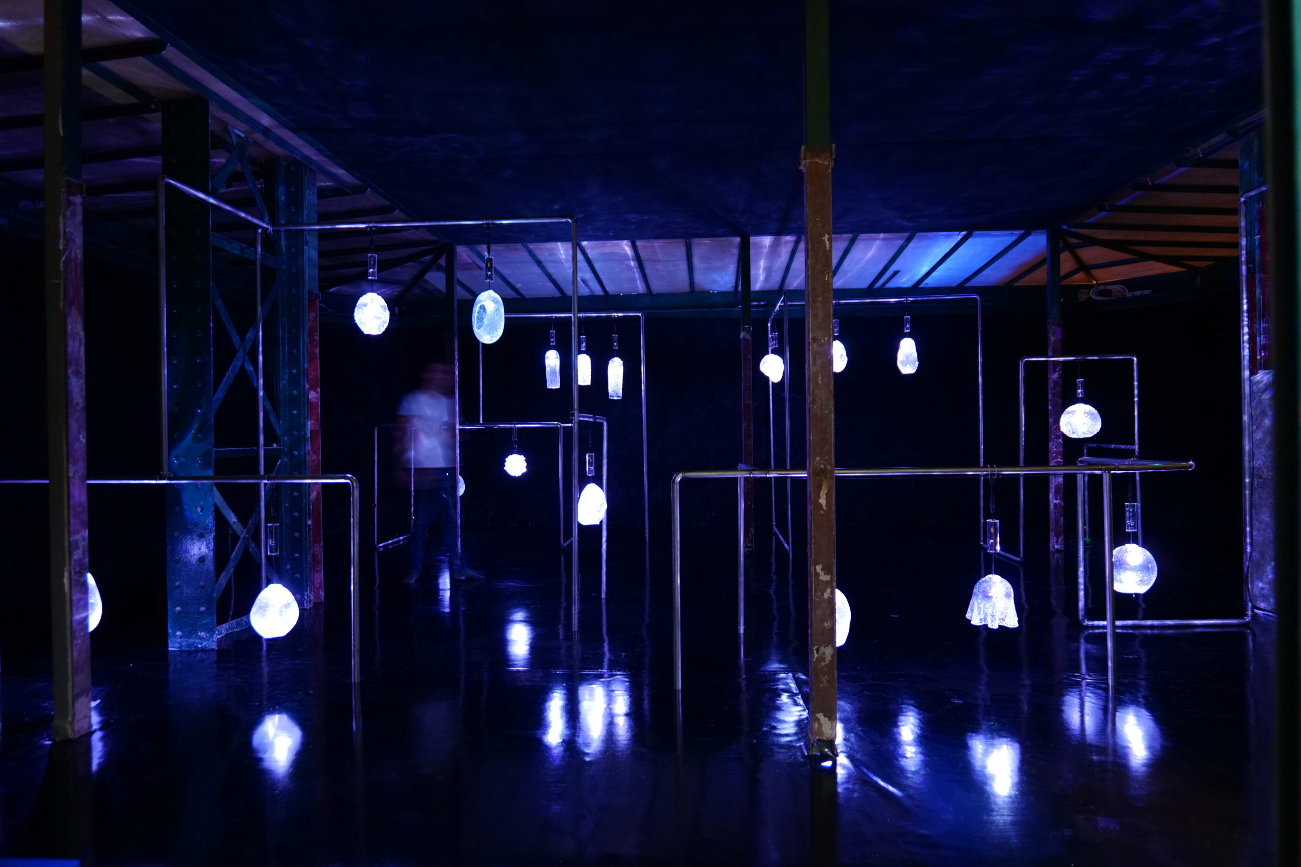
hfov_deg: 84.0
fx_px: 723
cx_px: 650
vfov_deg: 61.9
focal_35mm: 20
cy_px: 434
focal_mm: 20
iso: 3200
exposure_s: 1/2
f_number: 3.5
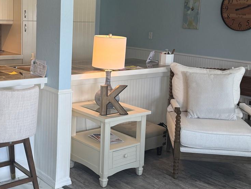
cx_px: 82
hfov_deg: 36.4
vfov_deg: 27.9
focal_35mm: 52
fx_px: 377
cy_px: 68
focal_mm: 6.76
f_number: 1.78
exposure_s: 1/120
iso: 100
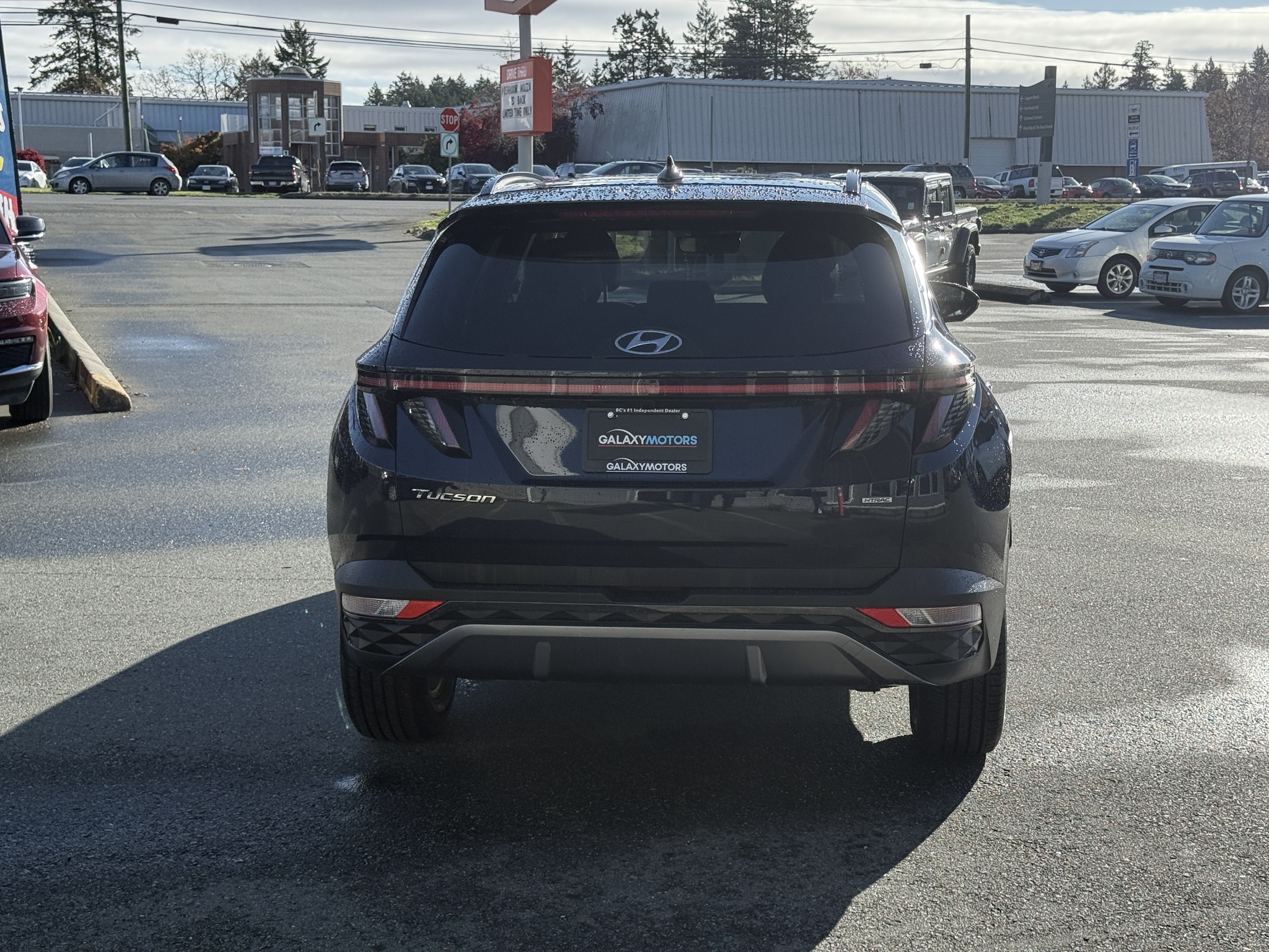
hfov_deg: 39.7
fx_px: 1760
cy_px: 476
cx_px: 634
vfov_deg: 30.3
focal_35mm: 48
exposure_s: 1/2577
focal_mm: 6.76
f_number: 1.78
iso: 64
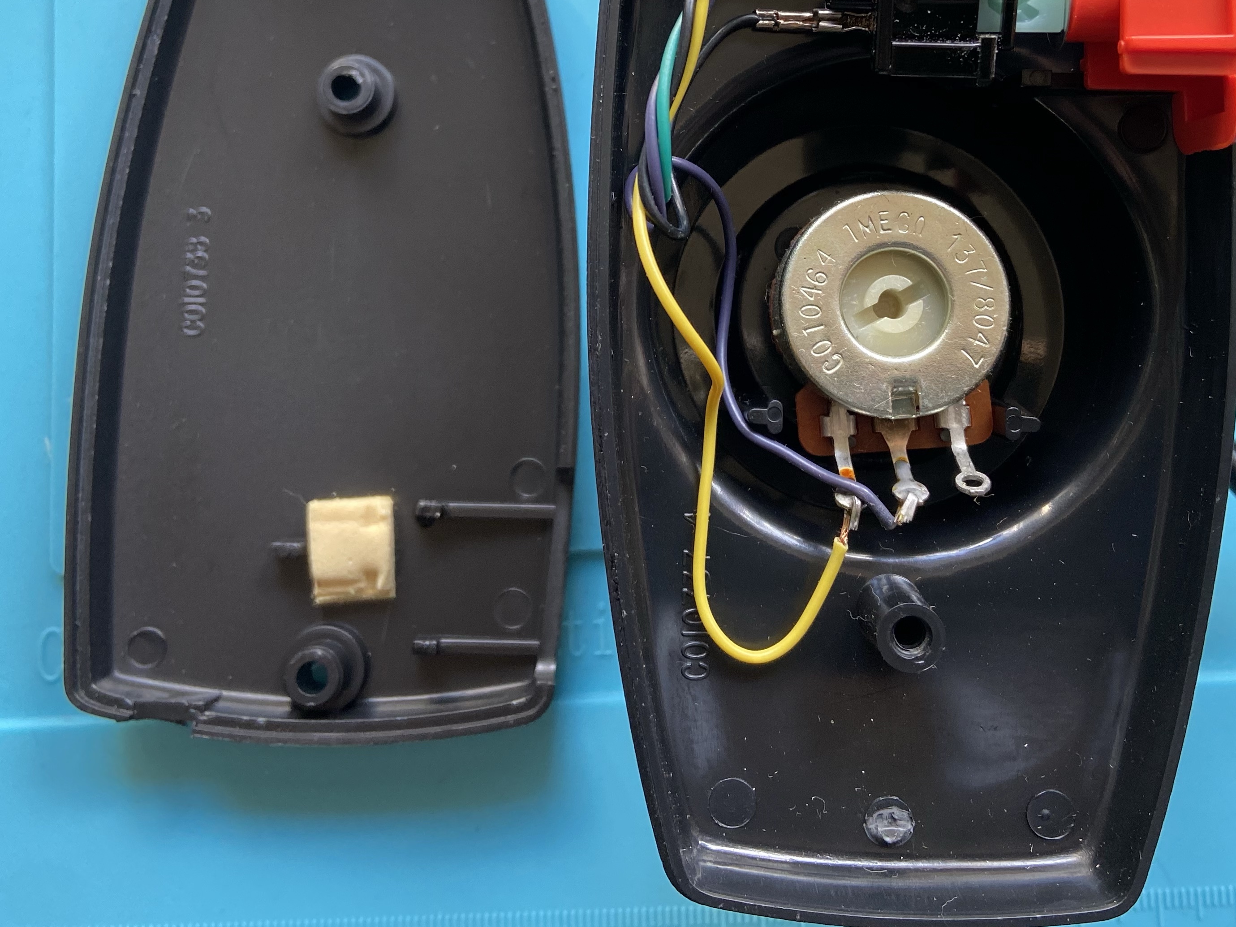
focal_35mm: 38
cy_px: 250
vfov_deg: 37.0
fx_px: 1357
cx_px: 645
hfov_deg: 49.0
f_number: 1.8
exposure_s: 1/121
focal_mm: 4.25
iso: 125
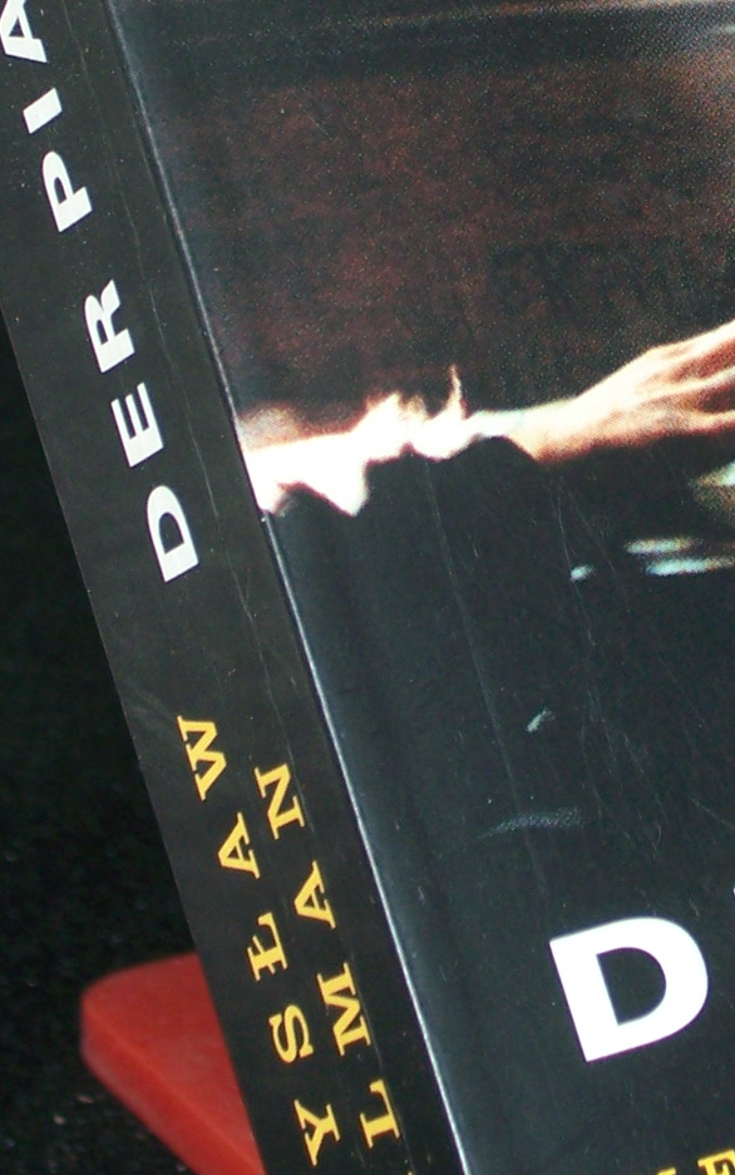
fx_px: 5510
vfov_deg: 12.1
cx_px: 637
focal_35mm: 172
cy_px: 105
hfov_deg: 7.6
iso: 80
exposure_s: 1/80
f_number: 3.6
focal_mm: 11
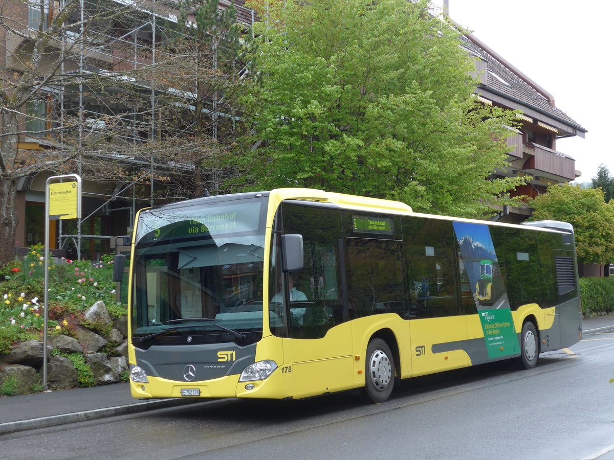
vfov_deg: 26.6
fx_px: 976
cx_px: 307
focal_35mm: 55
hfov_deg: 34.9
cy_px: 230
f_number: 3.4
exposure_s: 1/250
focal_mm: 11.3
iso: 80
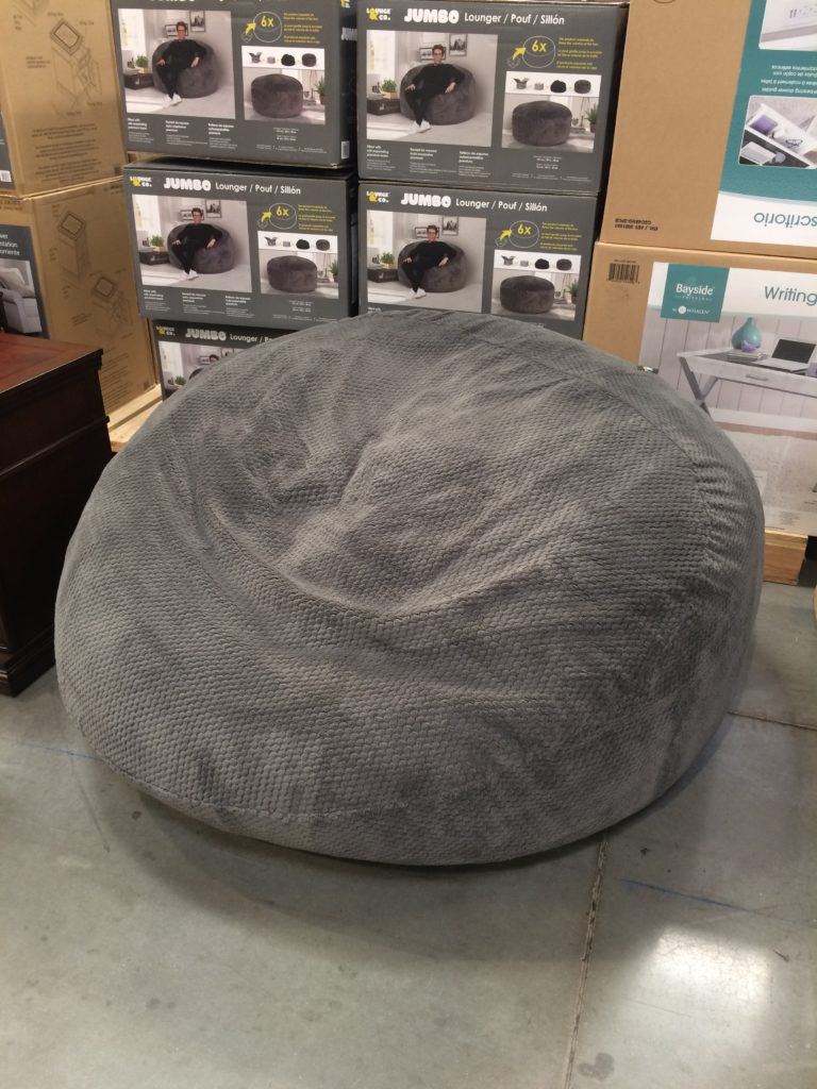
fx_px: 913
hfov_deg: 48.2
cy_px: 544
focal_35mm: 29
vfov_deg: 61.7
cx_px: 408
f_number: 2.2
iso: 125
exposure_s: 1/33
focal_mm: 4.15
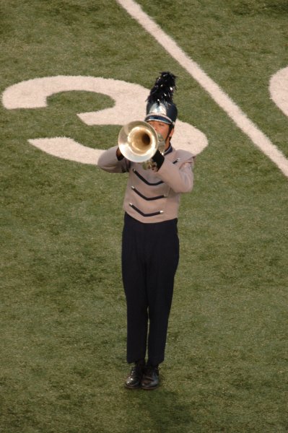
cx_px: 144
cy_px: 216
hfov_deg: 2.4
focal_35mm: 570
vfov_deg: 3.6
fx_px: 6851
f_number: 5.6
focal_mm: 380
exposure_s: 1/60
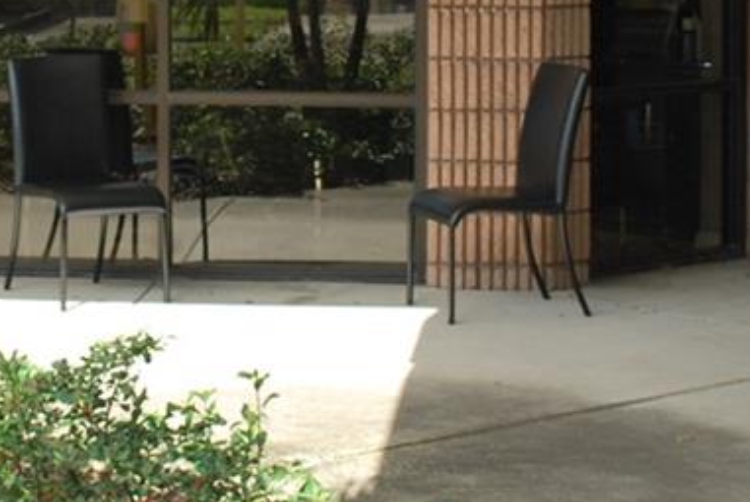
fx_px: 2628
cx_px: 242
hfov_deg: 16.2
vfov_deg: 10.7
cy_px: -126
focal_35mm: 126
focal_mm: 20
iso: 100
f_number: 5
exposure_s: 1/200
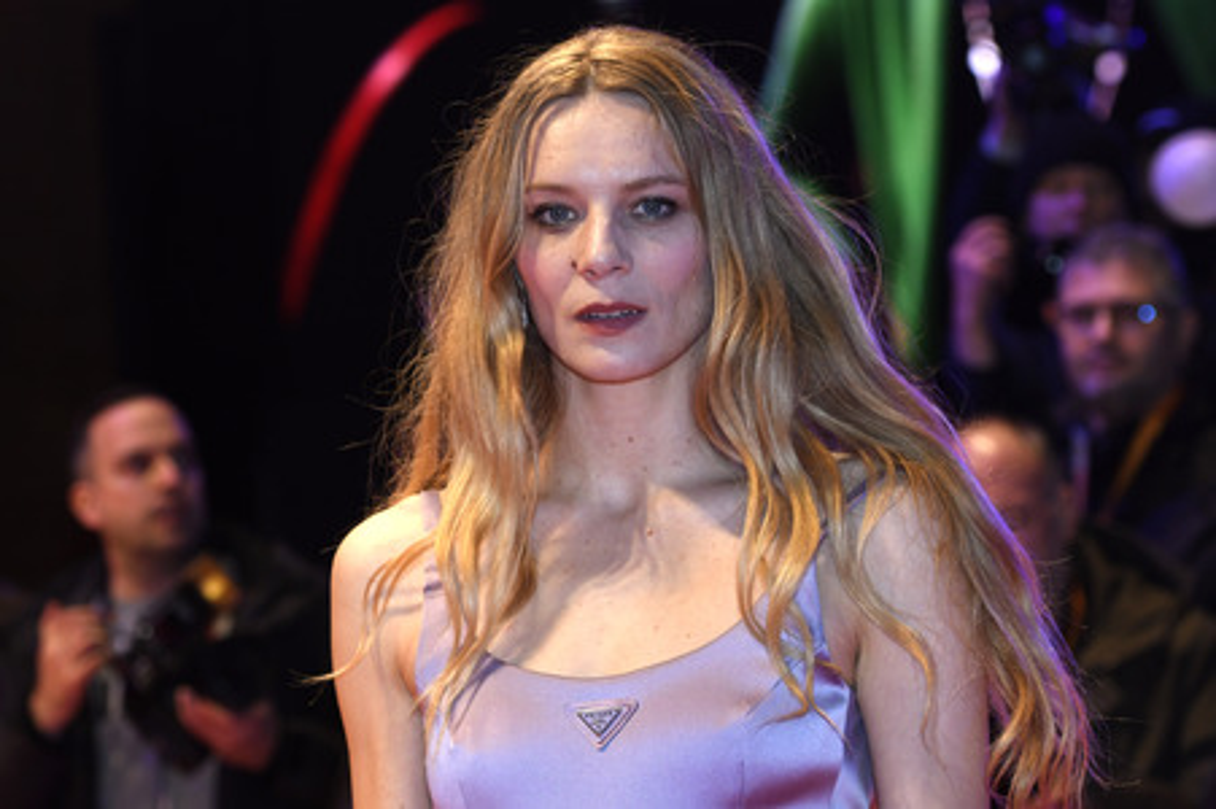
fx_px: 3713
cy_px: 404
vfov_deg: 12.4
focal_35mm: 110
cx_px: 608
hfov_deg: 18.6
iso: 800
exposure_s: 1/125
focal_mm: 110
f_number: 5.6
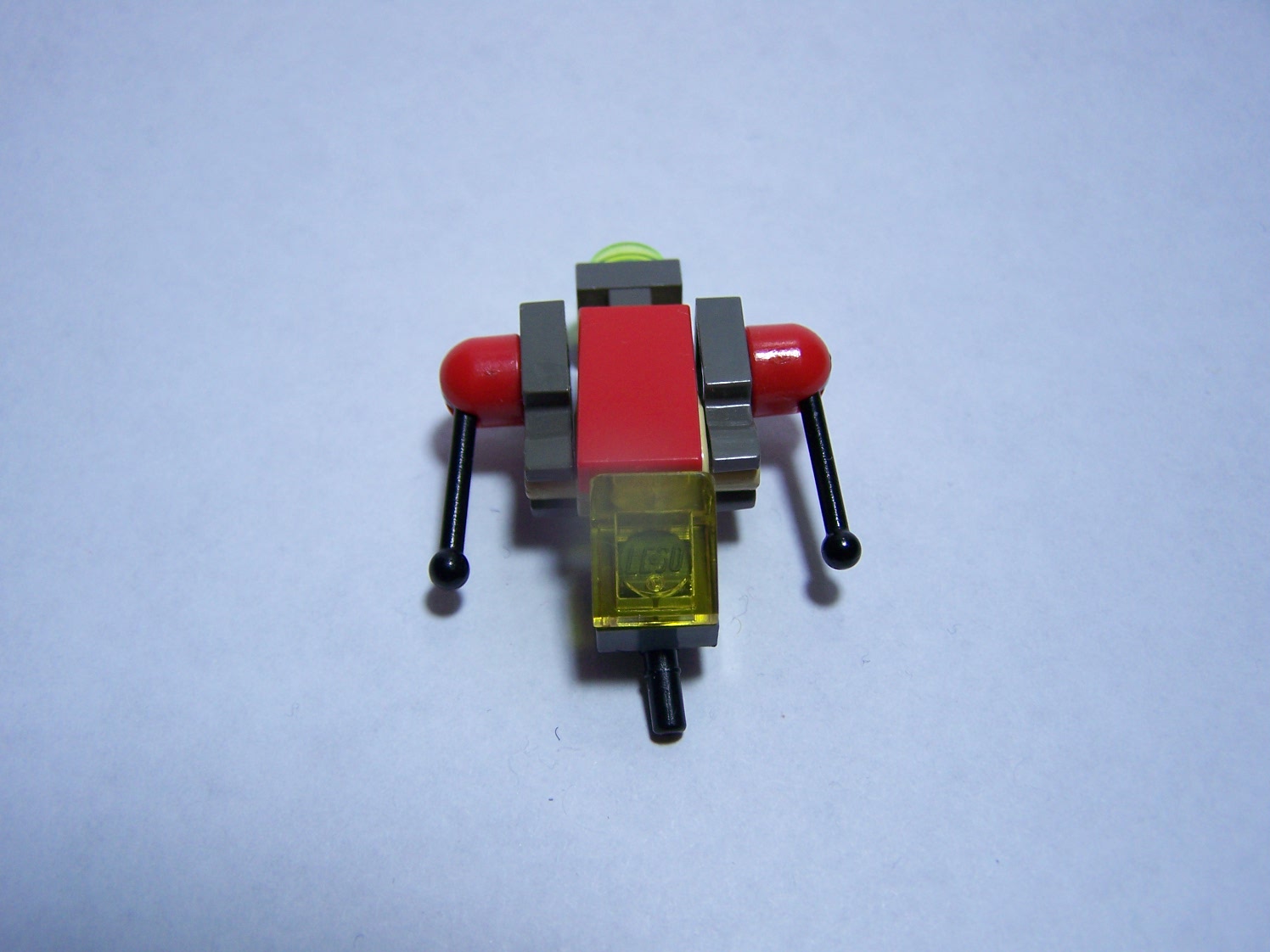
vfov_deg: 37.7
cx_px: 635
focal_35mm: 38
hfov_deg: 49.0
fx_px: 1394
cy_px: 476
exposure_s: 1/60
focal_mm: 6.3
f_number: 2.8
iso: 80
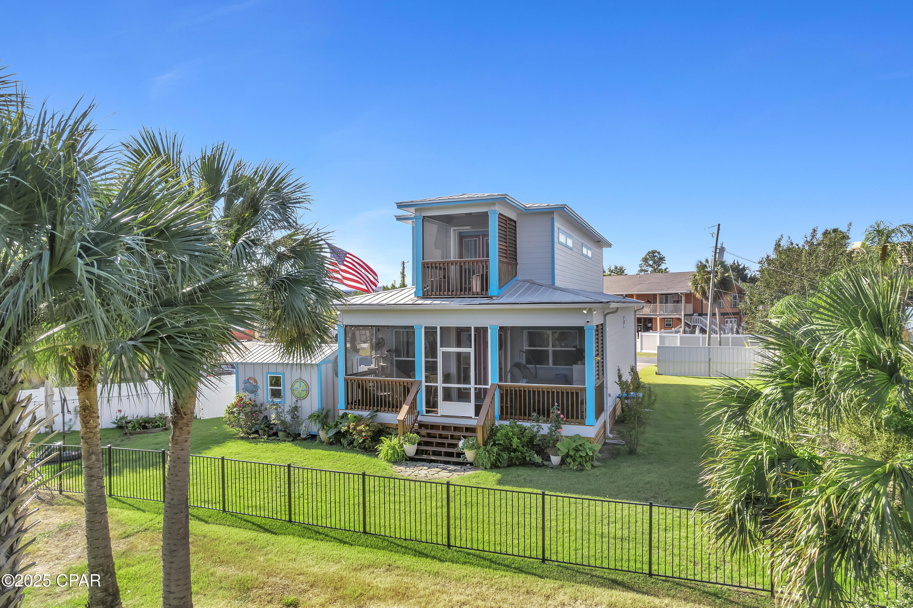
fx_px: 558
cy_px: 304
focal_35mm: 22
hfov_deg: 78.6
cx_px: 456
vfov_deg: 57.2
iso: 100
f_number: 2.8
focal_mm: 8.38
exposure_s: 1/1000
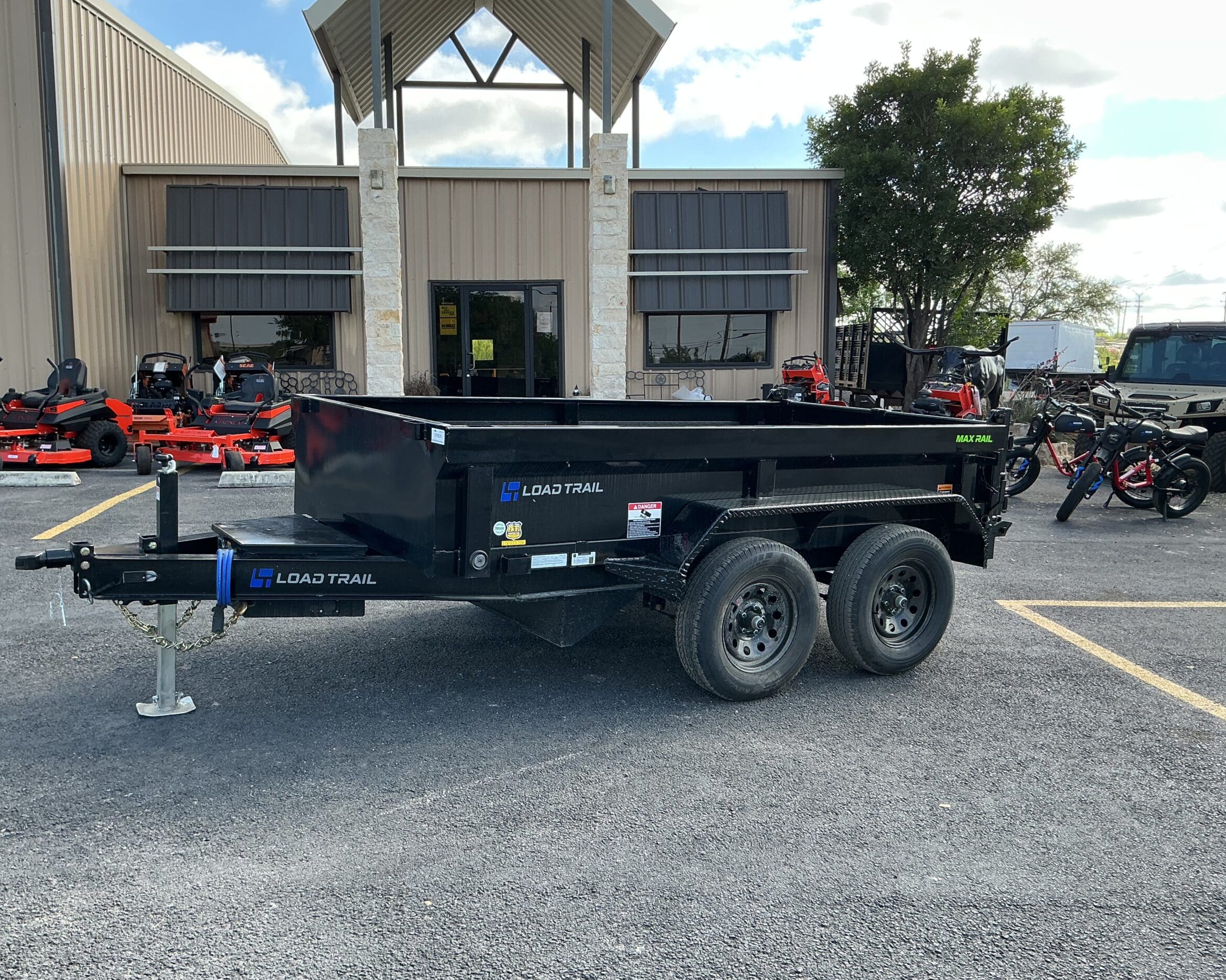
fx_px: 1125
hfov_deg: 57.1
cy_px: 481
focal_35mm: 31
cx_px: 571
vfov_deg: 47.1
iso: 25
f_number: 1.8
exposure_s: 1/415
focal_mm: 3
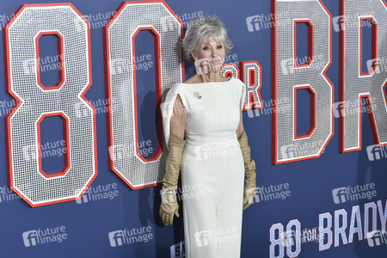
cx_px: 194
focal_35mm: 70
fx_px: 752
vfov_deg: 19.5
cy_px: 129
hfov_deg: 28.8
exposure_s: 1/320
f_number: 6.3
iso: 2000
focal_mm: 70
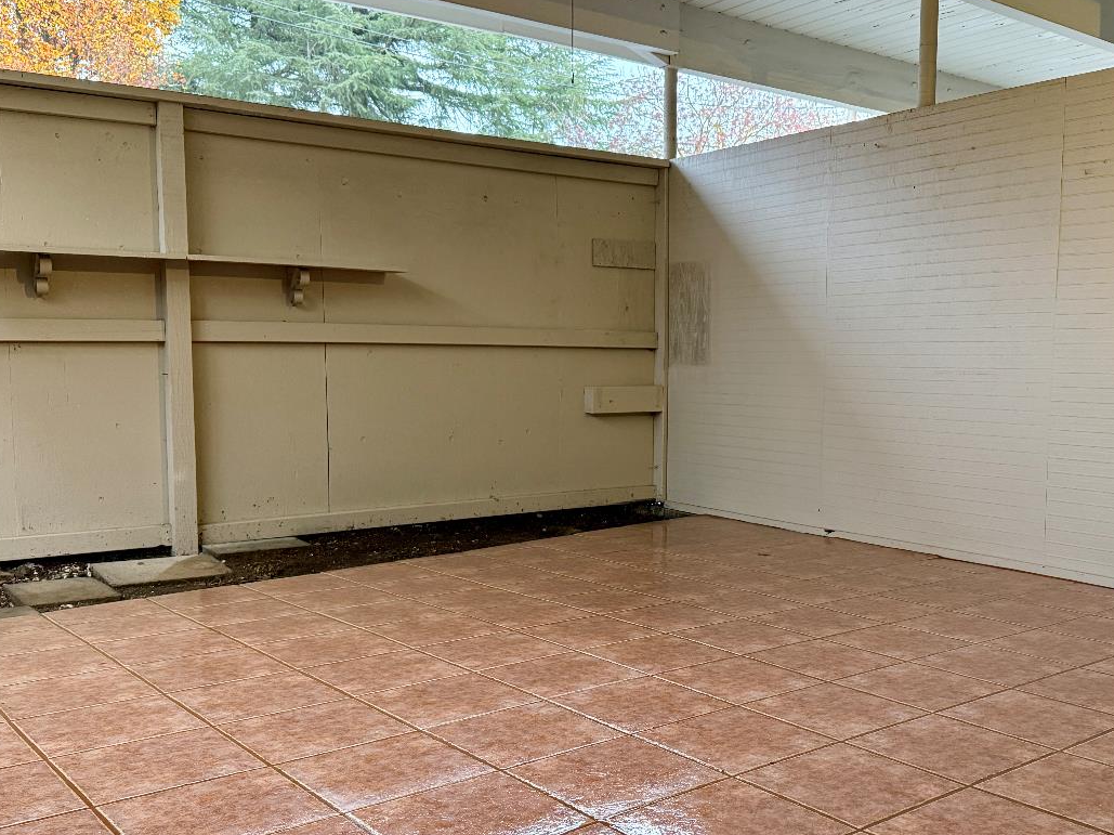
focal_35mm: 35
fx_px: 1126
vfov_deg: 40.6
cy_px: 456
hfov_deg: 52.0
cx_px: 711
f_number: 1.78
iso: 400
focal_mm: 6.76
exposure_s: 1/120
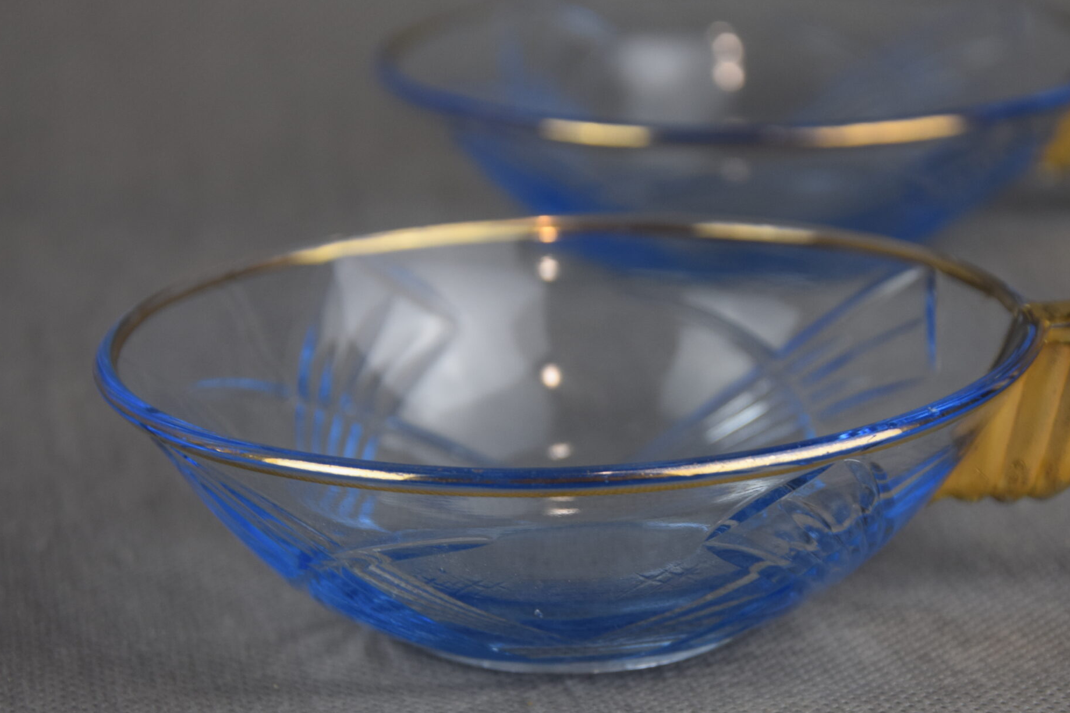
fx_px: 4658
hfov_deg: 13.1
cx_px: 626
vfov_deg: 8.8
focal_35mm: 157
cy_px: 420
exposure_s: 1/60
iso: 400
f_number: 5.3
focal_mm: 75
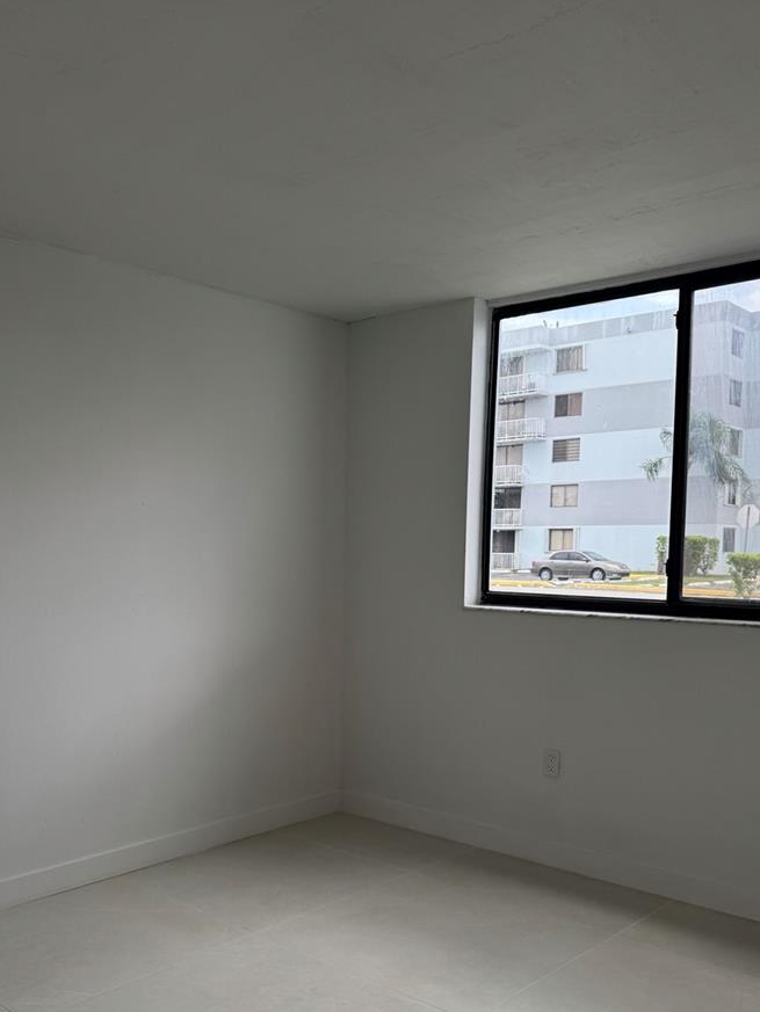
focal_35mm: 33
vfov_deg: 54.9
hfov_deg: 42.7
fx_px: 966
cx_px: 299
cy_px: 617
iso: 80
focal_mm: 6.76
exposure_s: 1/488
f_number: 1.78
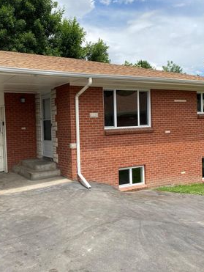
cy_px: 135
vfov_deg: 52.6
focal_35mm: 35
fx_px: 275
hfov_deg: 40.3
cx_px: 69
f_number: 1.8
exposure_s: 1/1779
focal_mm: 4.25
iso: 32
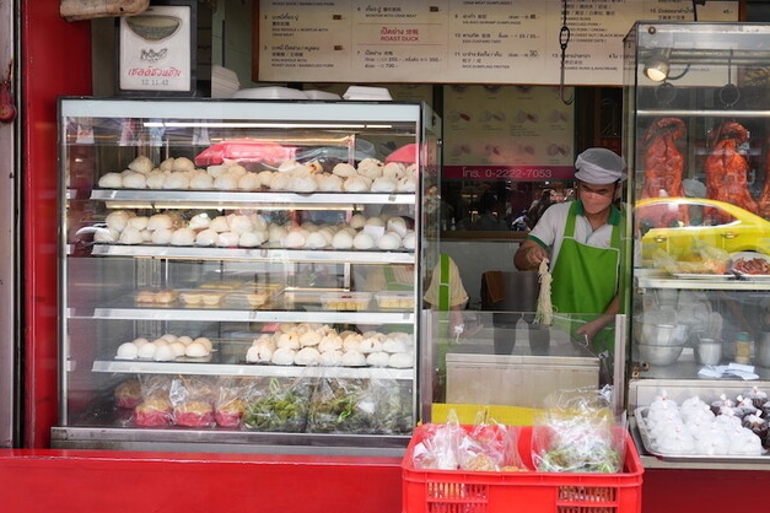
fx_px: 898
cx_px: 497
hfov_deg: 45.9
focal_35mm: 42
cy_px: 221
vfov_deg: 31.8
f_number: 6.3
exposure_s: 1/125
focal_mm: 31
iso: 400
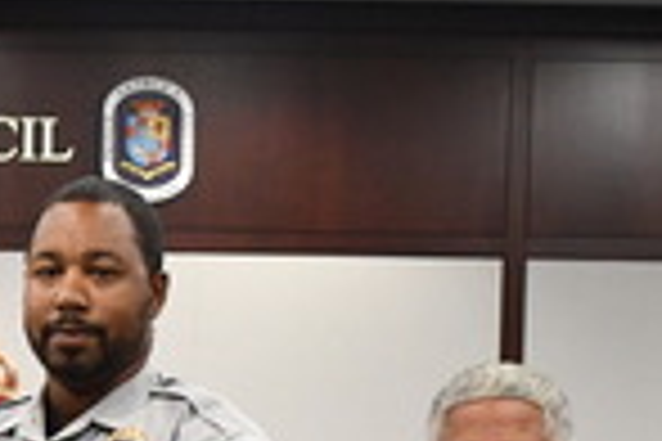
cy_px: 734
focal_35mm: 151
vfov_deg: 8.8
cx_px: -410
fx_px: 2777
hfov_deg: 12.7
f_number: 4
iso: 2500
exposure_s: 1/125
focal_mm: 26
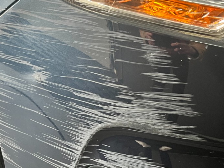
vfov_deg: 24.4
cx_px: 83
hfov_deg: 32.0
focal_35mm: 60
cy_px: 101
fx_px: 388
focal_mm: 5.1
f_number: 1.6
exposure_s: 1/50
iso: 250
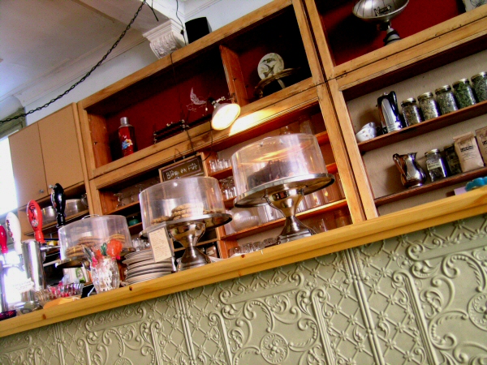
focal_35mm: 35
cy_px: 182
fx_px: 492
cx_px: 244
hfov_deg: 52.6
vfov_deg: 40.7
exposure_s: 1/14.4
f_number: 3
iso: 200
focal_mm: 7.2
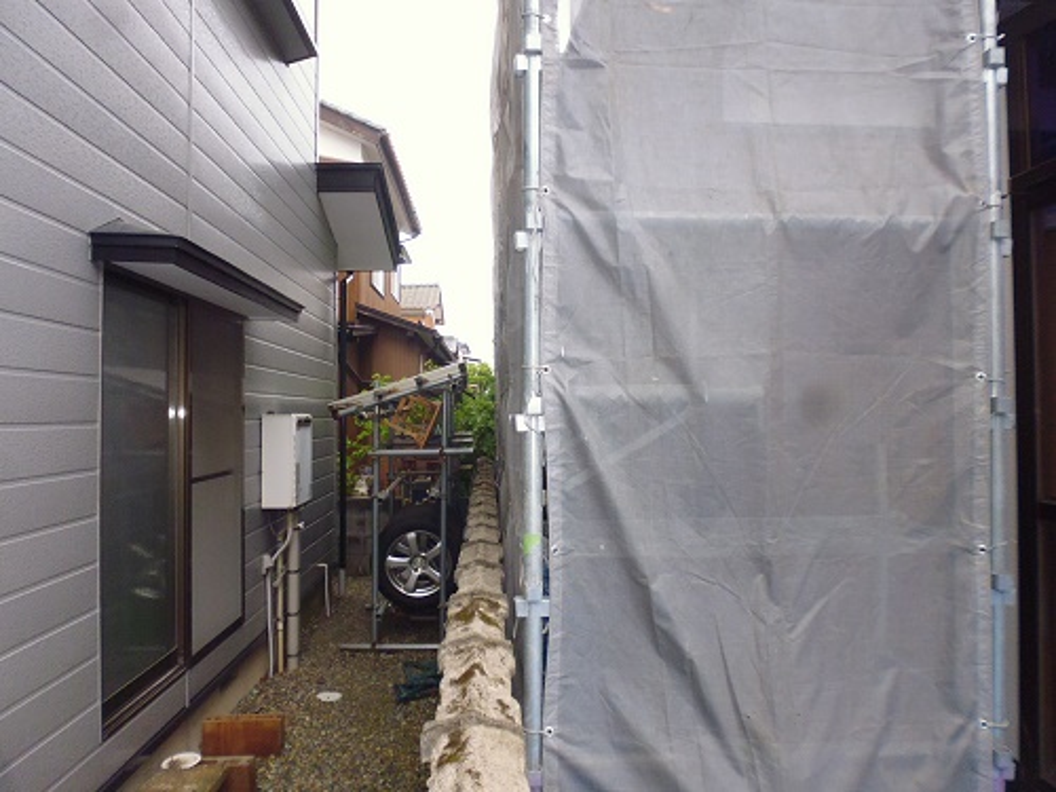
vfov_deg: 56.8
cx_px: 528
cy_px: 396
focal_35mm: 24
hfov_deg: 71.6
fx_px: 732
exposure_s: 1/60
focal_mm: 4.3
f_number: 2.8
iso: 250
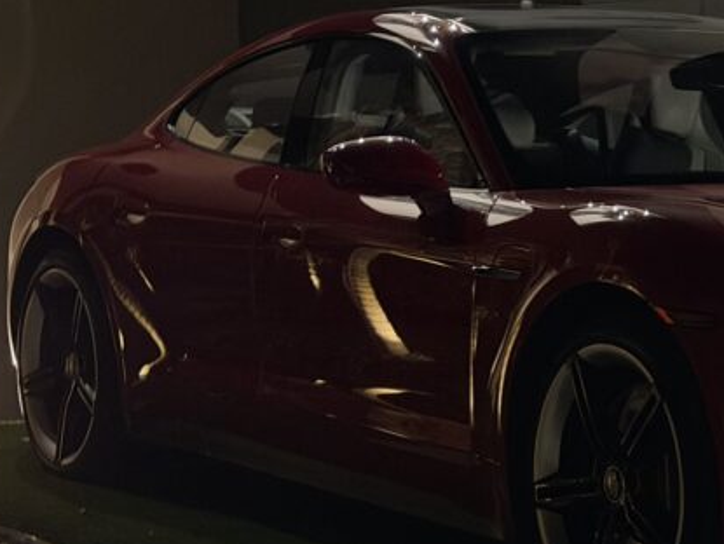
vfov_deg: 12.4
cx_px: 789
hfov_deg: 16.1
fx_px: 2491
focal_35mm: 119
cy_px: 463
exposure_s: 1/20
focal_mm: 6.76
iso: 800
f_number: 1.78
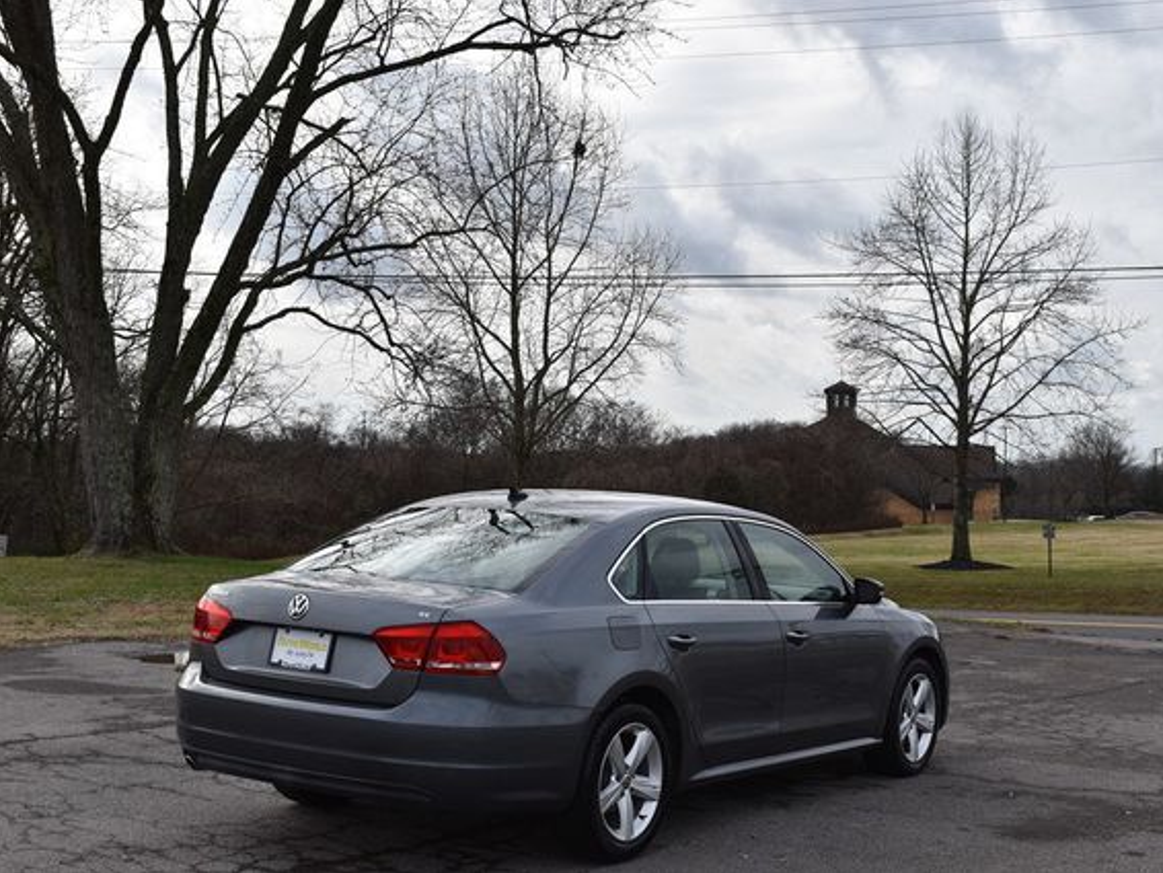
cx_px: 623
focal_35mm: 51
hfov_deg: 37.8
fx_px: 1699
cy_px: 436
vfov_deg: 28.8
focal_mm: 31
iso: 100
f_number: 8
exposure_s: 1/250
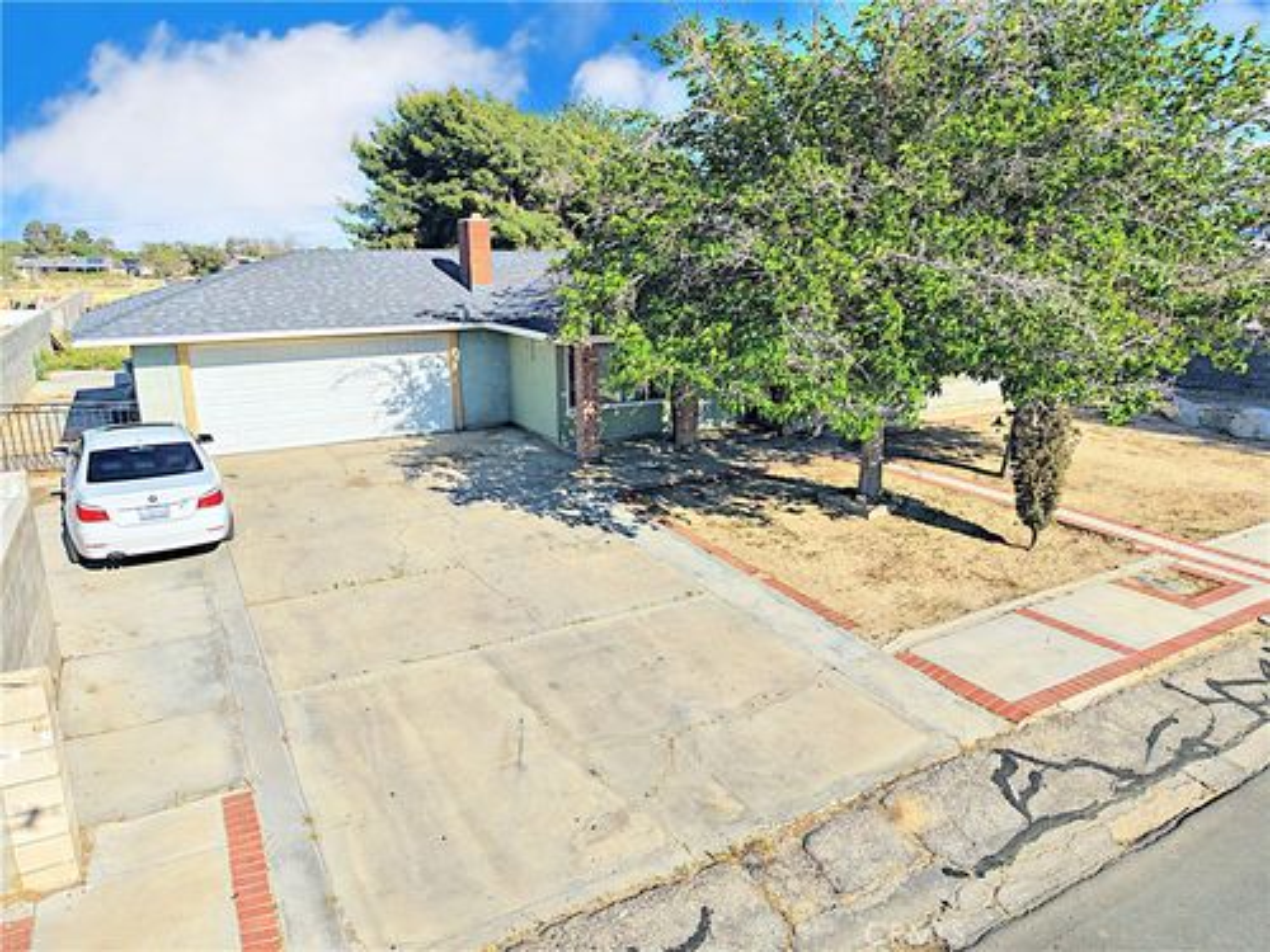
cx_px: 635
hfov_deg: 71.6
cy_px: 476
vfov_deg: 56.8
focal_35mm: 24
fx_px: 881
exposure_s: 1/8000
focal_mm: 8.67
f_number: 1.8
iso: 320
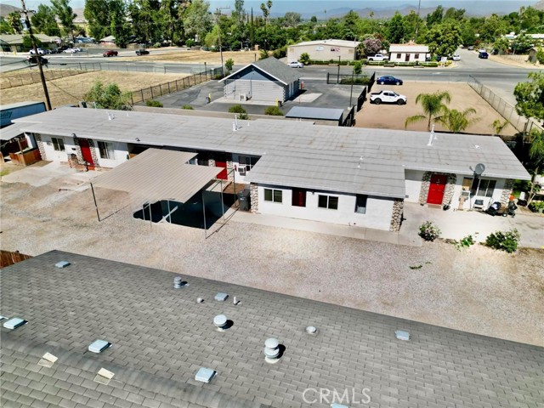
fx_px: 377
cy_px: 204
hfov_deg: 71.6
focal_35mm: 24
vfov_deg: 56.8
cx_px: 272
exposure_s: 1/320
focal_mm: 6.72
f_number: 1.7
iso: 130
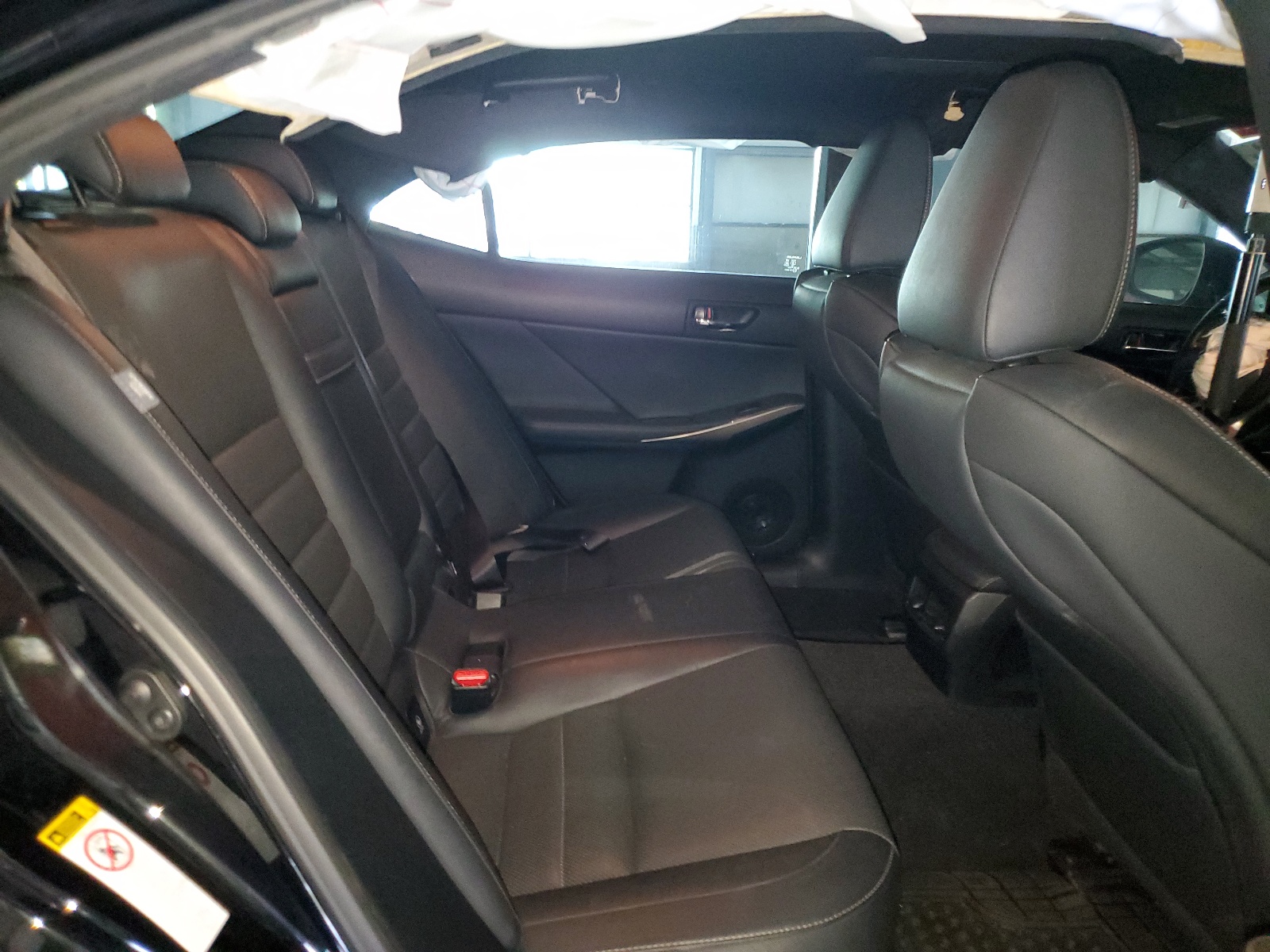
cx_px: 635
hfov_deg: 67.3
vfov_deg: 53.1
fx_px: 954
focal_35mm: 26
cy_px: 476
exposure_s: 1/15
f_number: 1.5
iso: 503
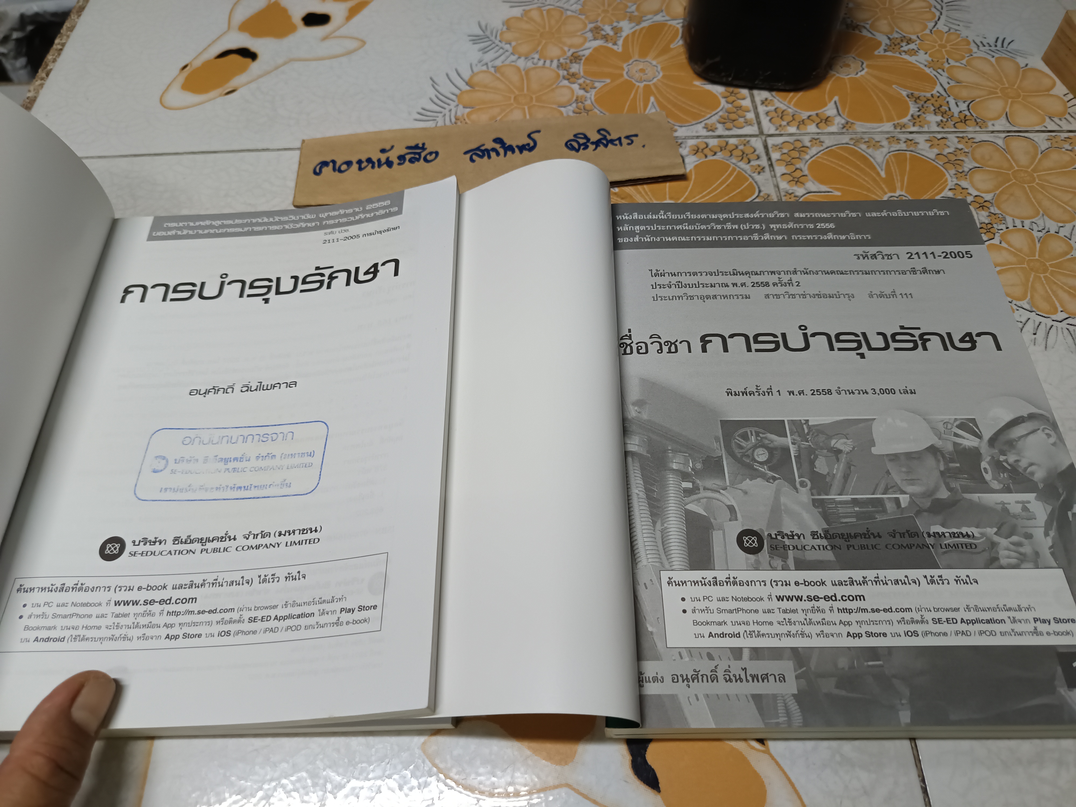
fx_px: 746
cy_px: 404
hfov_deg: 71.6
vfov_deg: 56.8
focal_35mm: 24
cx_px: 538
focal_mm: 5.31
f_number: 1.7
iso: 1087
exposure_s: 1/50
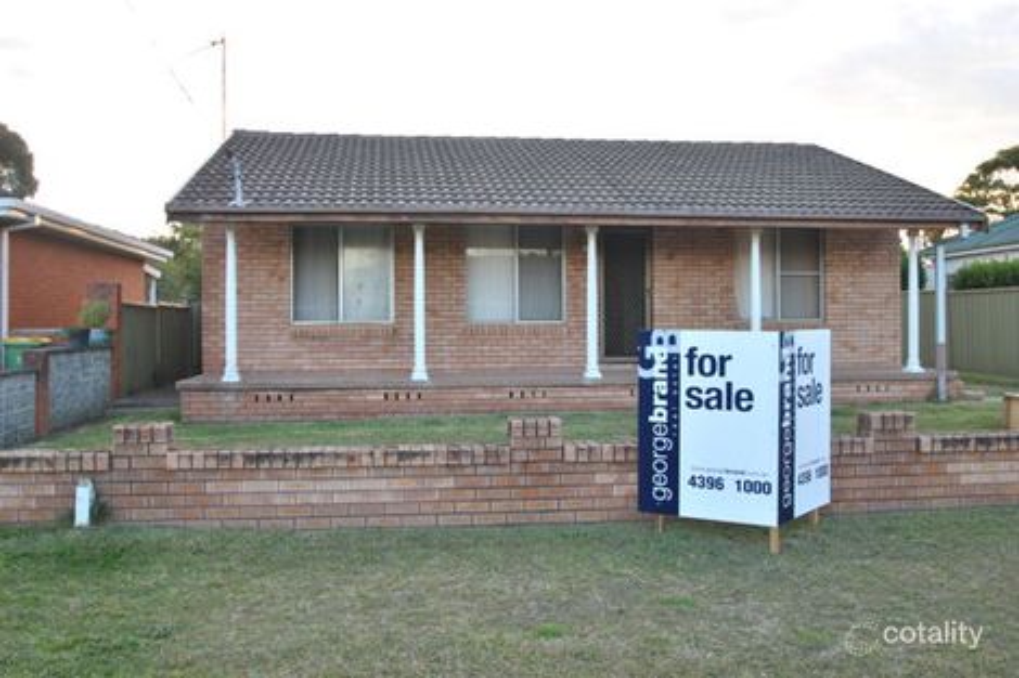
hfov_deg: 59.5
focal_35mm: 32
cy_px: 339
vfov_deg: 41.7
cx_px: 510
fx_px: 891
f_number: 5
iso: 200
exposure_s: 1/100
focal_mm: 21
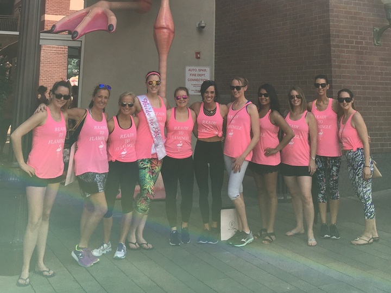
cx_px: 196
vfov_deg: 48.2
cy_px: 146
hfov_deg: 61.7
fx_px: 328
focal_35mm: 29
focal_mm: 4.15
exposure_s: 1/657
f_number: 2.2
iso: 25
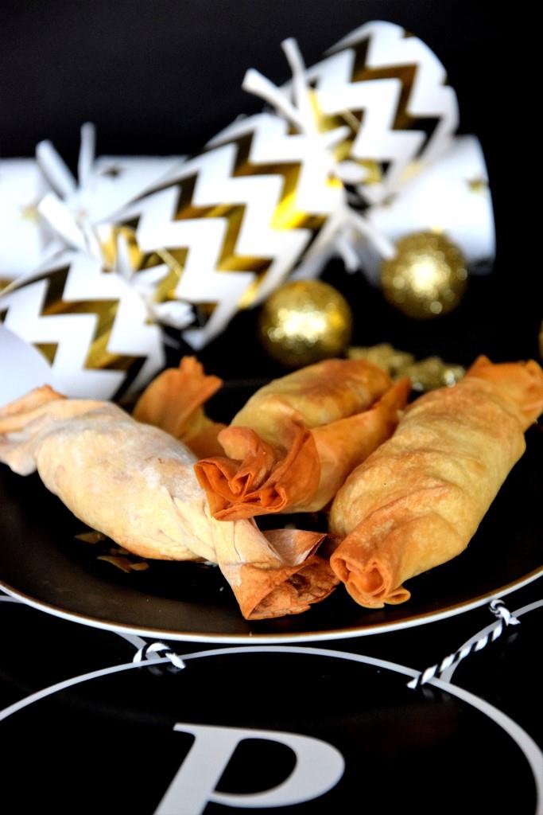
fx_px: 2883
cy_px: 408
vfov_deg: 16.1
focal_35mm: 128
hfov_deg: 10.8
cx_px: 272
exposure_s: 1/250
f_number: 5.6
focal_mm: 85
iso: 2500
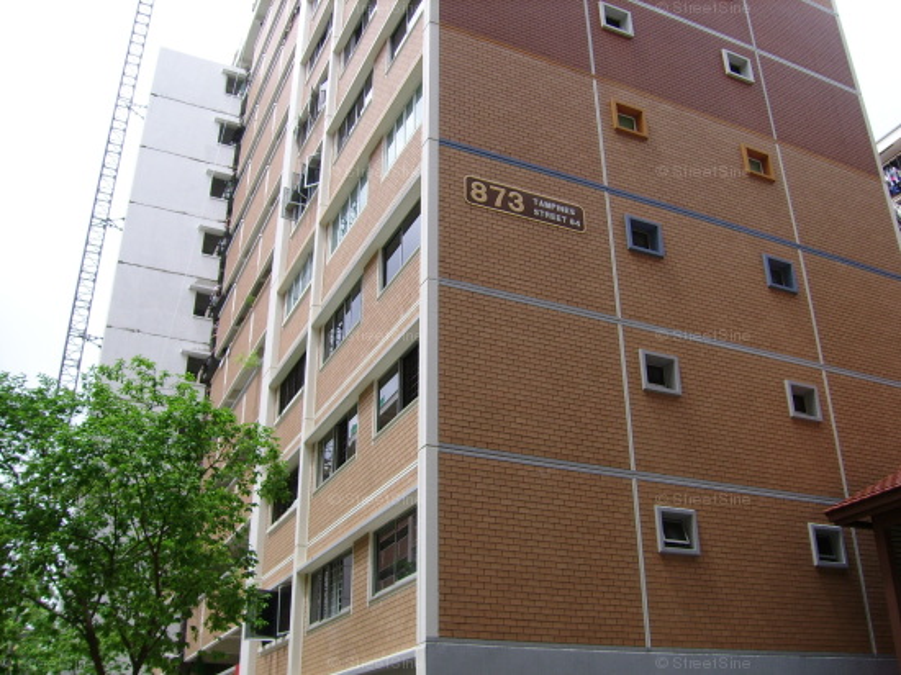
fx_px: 911
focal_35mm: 35
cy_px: 338
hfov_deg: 52.6
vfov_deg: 40.7
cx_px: 450
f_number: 5.8
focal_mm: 5.95
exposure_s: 1/192
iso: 50
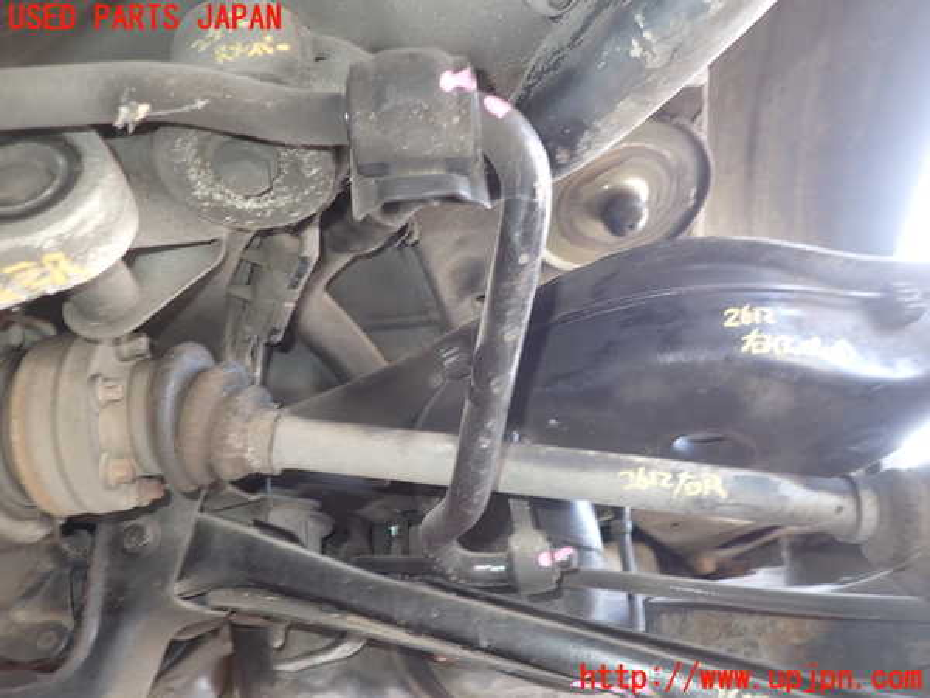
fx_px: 672
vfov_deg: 54.9
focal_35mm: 25
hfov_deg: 69.4
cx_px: 465
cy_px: 349
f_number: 2
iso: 200
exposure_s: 1/50
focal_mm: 4.5
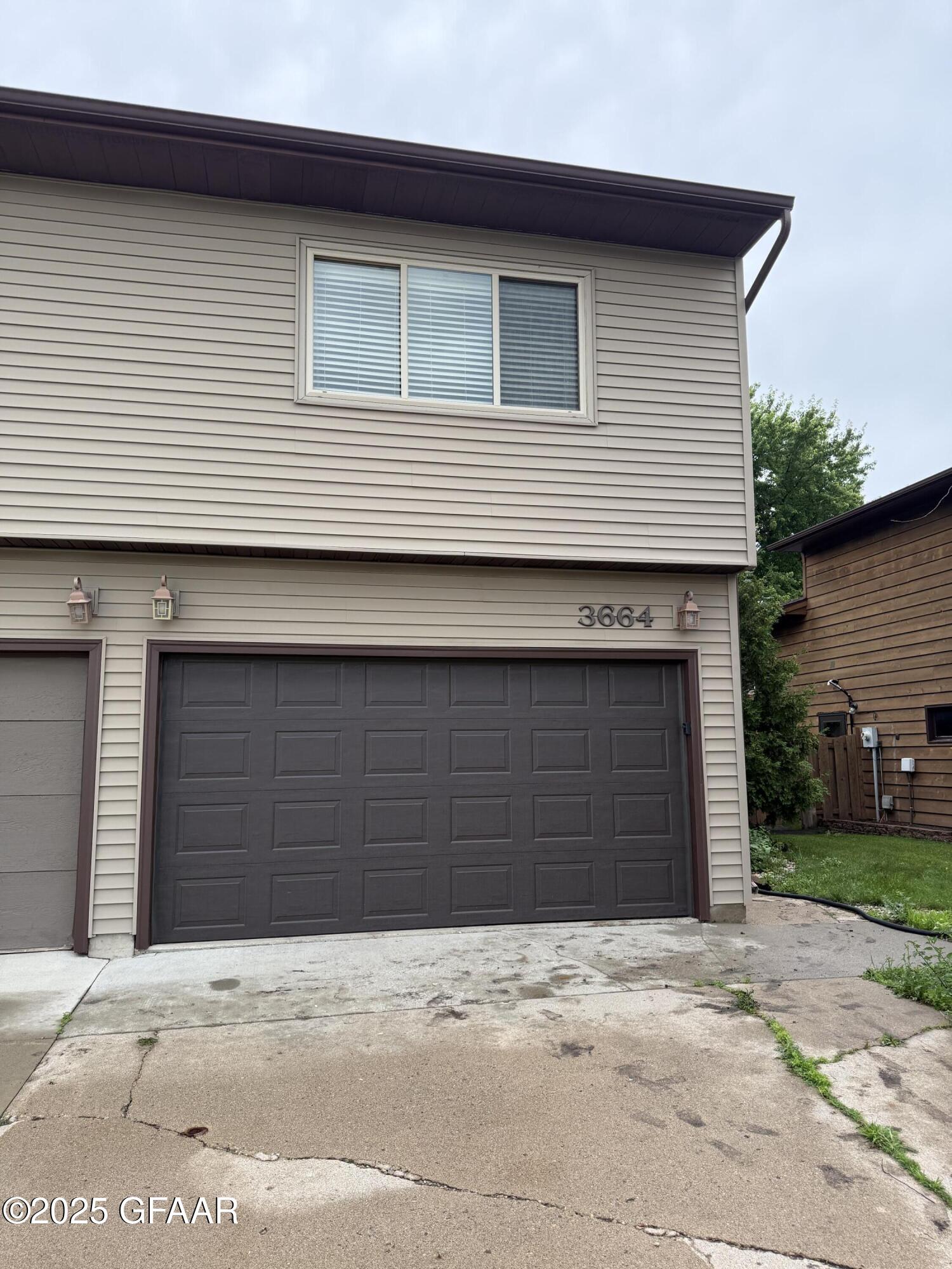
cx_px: 476
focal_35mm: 24
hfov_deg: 56.8
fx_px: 880
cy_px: 634
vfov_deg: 71.6
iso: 100
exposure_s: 1/510
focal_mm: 6.76
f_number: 1.78
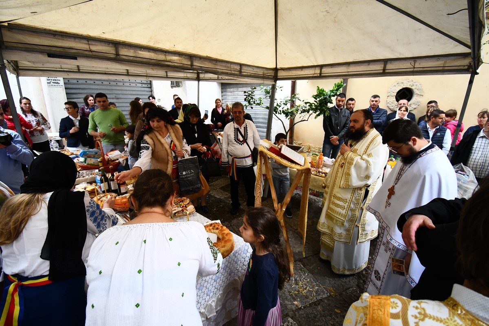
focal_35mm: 15
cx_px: 244
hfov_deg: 100.4
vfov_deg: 77.3
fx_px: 204
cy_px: 163
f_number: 4.5
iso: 1600
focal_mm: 10
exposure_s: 1/320
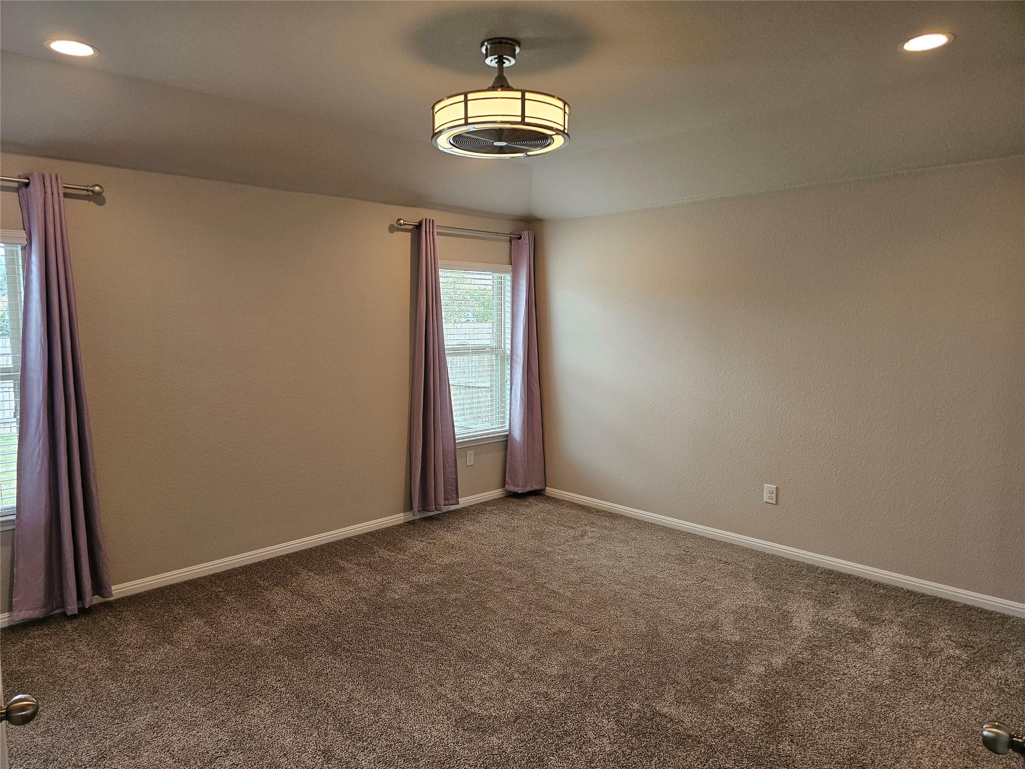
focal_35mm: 23
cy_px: 384
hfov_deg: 73.9
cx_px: 512
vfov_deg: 58.9
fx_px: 681
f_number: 1.7
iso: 250
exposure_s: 1/120
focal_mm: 6.3
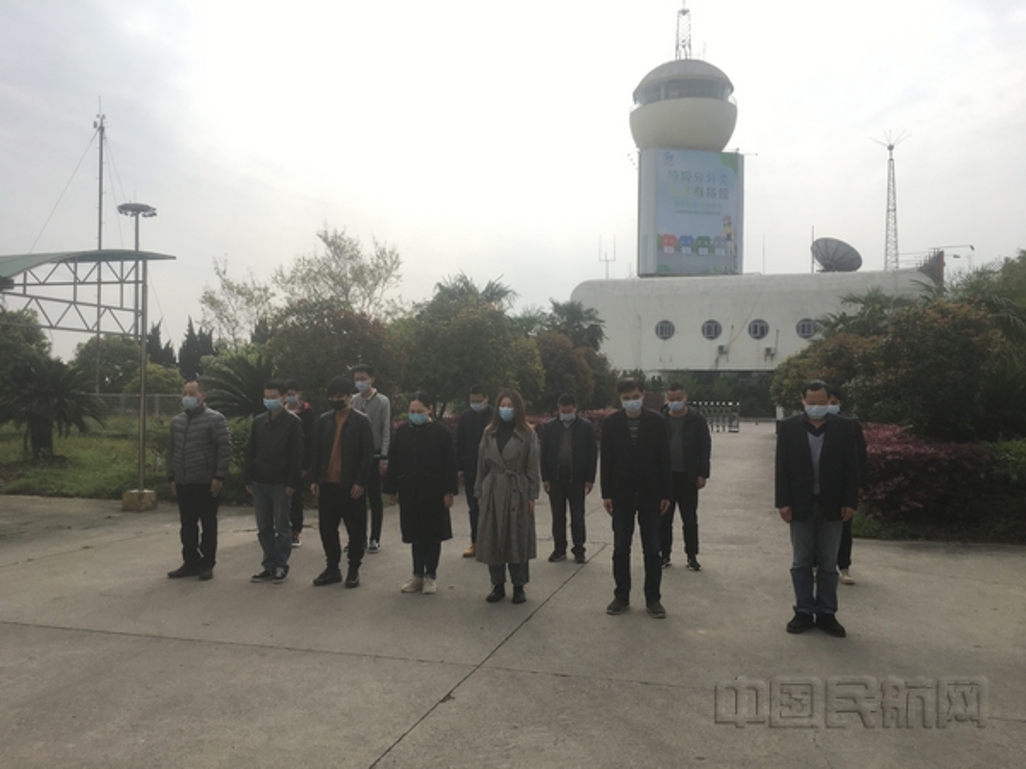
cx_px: 513
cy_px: 384
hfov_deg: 61.7
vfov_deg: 48.2
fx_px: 860
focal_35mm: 29
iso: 25
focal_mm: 4.15
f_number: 2.2
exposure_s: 1/1672
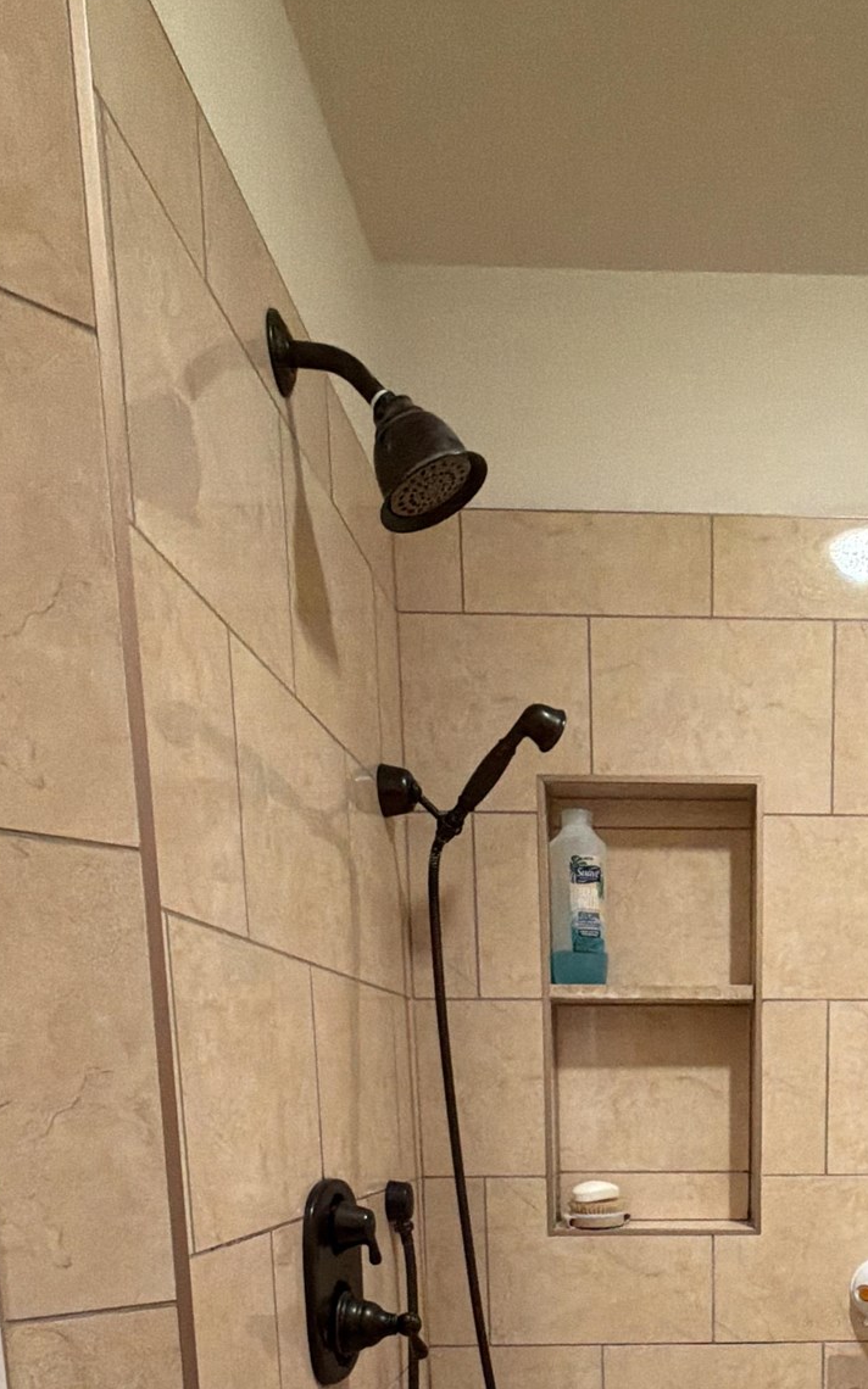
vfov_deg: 53.6
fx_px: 1136
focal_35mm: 30
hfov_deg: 39.9
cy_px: 1293
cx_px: 708
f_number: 2.2
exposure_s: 1/60
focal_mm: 2.22
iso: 500
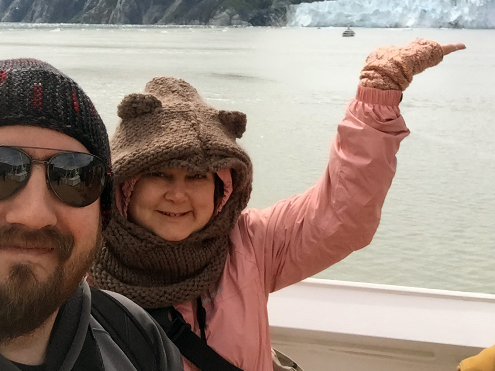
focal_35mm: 41
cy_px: 140
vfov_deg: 34.9
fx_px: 586
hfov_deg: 45.8
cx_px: 253
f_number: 2.2
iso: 32
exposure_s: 1/1701
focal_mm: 2.65
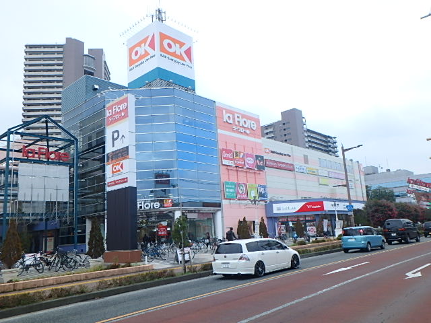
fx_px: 361
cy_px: 162
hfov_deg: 61.7
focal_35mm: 29
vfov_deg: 48.2
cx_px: 216
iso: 125
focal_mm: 5.2
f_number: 4.6
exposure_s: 1/160
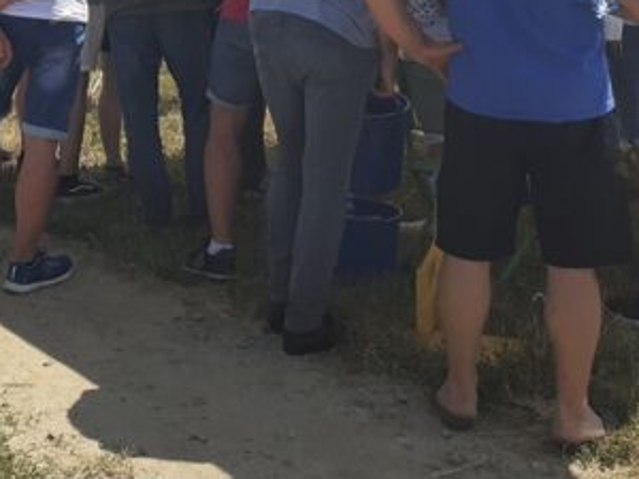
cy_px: -78
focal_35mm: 63
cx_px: 62
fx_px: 1163
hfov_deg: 29.4
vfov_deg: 21.8
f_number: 1.9
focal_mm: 3.6
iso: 40
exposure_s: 1/2370
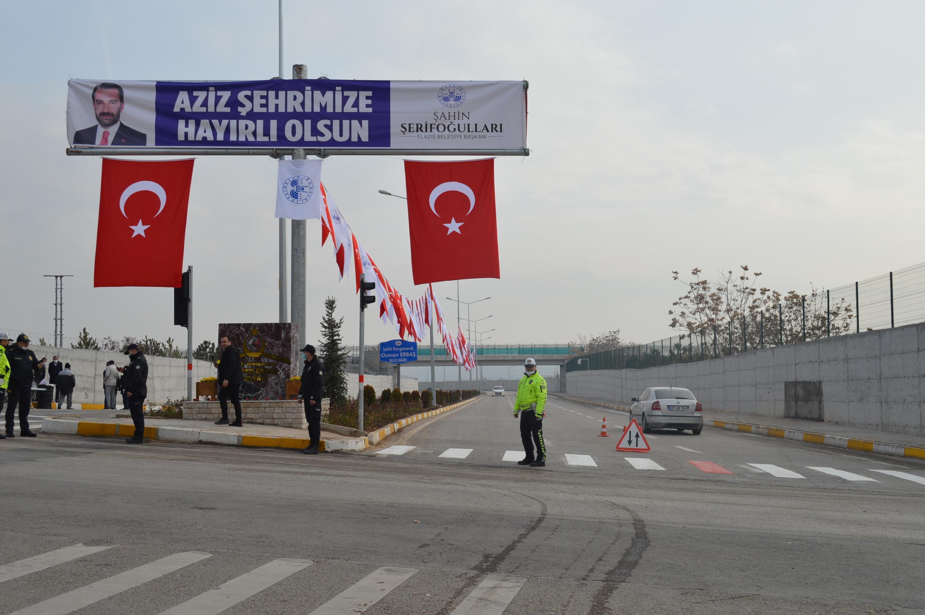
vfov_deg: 31.8
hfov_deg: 46.4
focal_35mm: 42
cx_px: 462
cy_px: 308
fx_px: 1078
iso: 100
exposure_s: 1/250
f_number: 8
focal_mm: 28
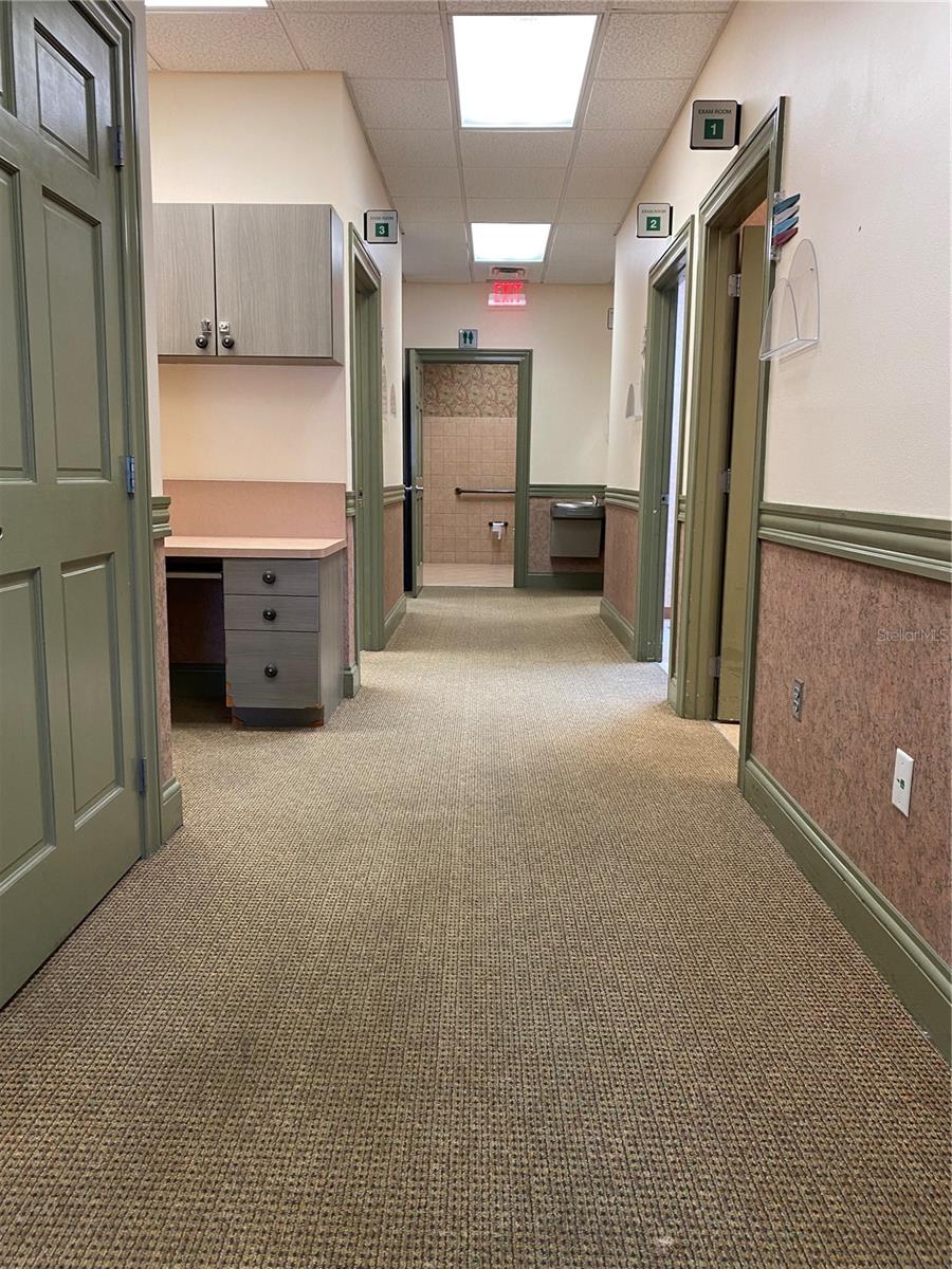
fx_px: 953
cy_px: 634
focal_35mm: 26
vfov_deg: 67.3
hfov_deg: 53.1
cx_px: 476
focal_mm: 4.25
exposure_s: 1/60
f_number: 1.8
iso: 100
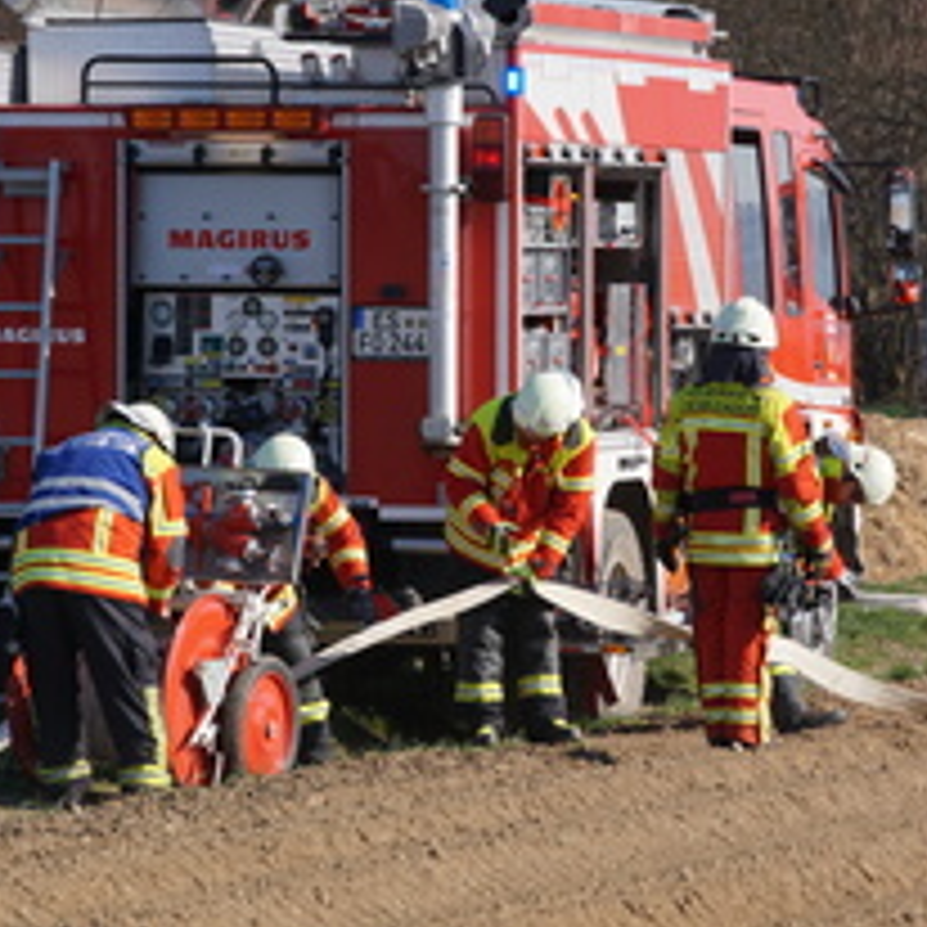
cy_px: 331
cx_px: 508
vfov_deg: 6.4
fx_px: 8271
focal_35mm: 273
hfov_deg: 6.4
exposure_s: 1/250
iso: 100
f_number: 7.1
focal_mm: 110
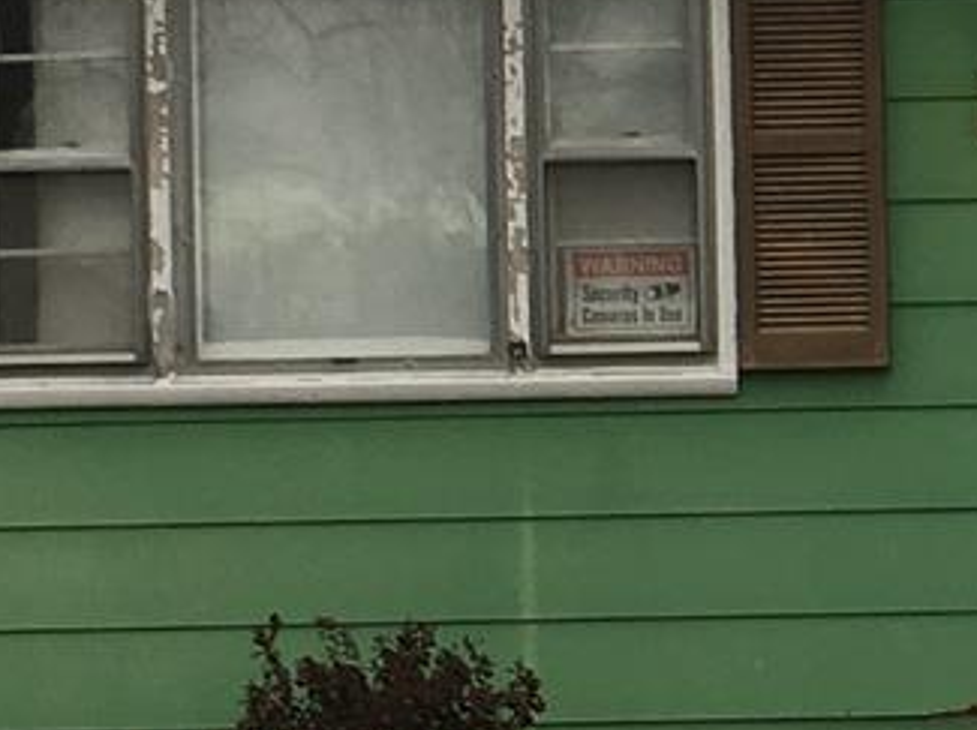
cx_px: 1380
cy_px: 391
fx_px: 5159
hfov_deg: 10.5
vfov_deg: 8.1
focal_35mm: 183
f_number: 2.2
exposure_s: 1/175
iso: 25
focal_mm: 4.15
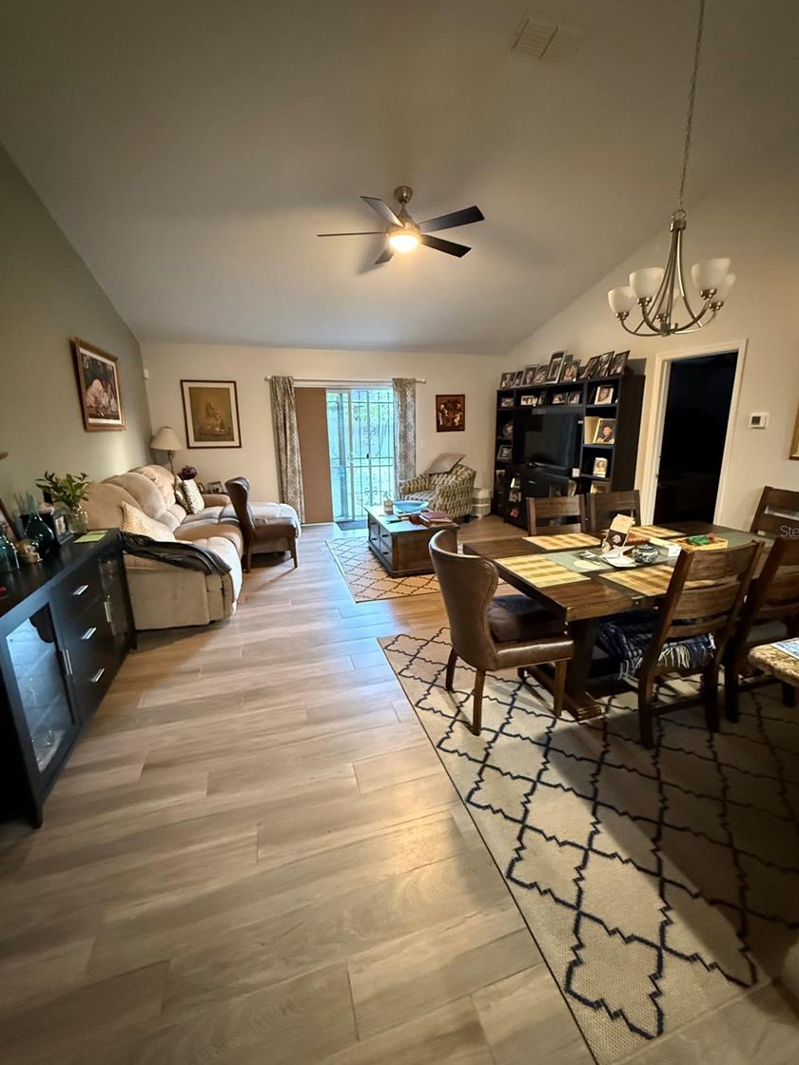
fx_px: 462
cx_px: 419
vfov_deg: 98.2
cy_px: 531
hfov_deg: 81.7
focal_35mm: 15
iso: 1600
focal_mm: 2.22
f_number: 2.2
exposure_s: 1/30
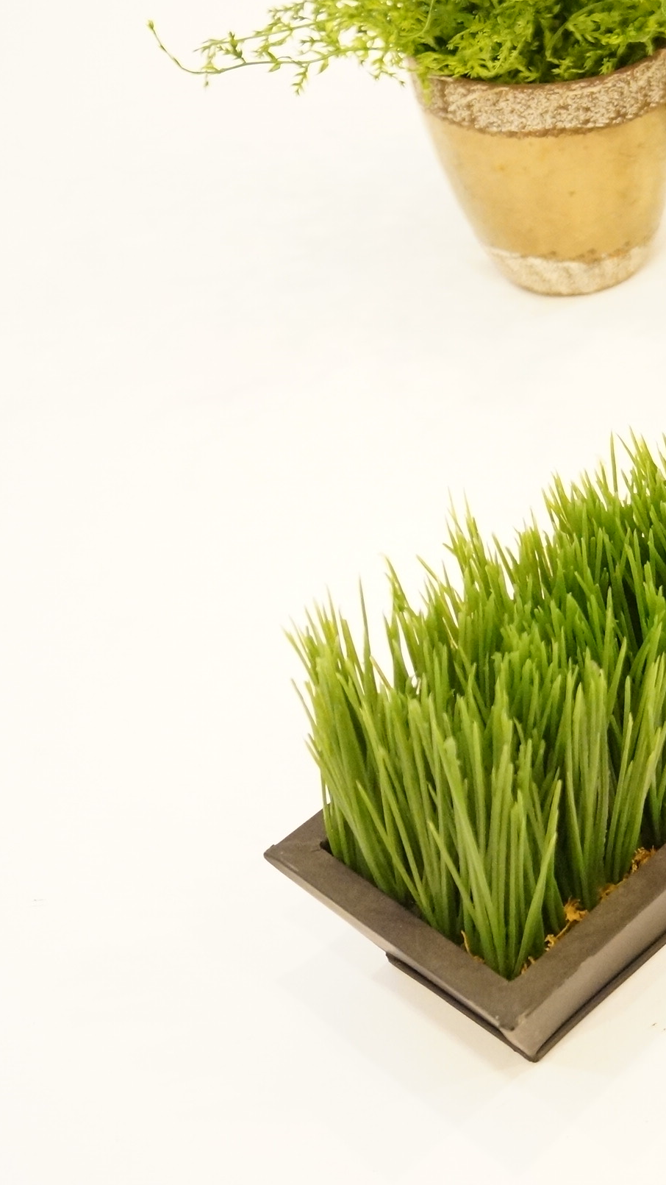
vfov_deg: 33.8
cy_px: 590
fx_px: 1947
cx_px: 767
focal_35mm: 62
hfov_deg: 18.5
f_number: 4
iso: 3200
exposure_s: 1/50
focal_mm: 26
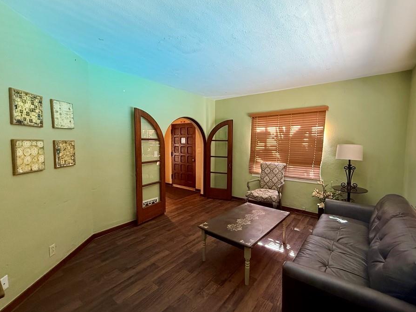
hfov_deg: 94.4
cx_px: 220
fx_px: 192
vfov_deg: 78.1
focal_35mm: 16
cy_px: 155
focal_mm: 2.22
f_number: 2.2
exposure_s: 1/60
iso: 640
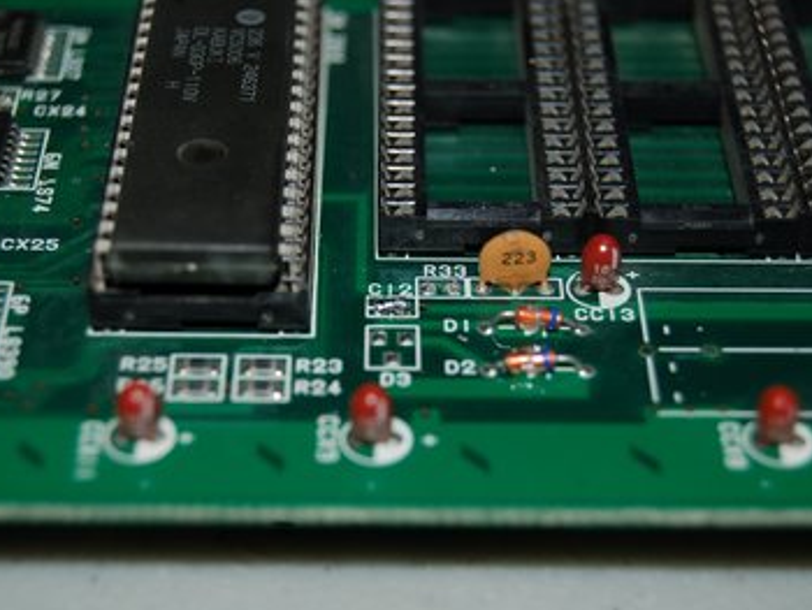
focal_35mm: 91
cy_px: 304
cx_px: 397
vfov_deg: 16.3
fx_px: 2125
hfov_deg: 21.6
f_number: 5.6
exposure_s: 1/125
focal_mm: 55
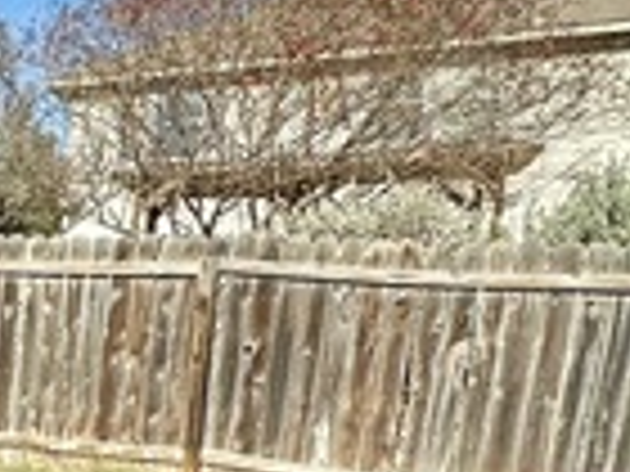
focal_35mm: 64
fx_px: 1165
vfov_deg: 22.2
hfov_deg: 19.5
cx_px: -590
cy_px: 450
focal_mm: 2.22
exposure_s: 1/1033
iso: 40
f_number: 2.2
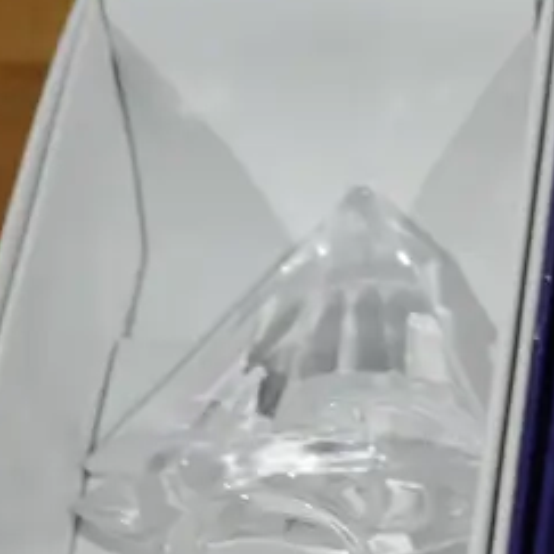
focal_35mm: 186
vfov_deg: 9.4
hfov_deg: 9.2
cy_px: 514
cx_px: 823
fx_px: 3368
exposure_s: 1/60
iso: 320
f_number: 5.3
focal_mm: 25
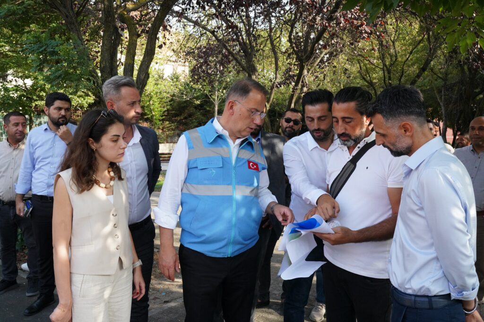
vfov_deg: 44.9
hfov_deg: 63.7
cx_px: 242
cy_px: 161
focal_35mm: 29
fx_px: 390
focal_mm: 29
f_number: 10
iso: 2500
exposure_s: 1/400
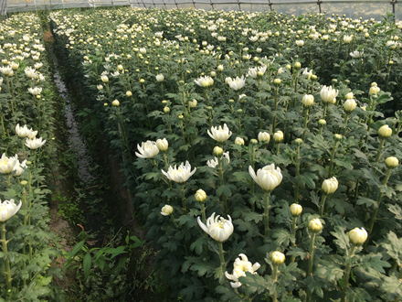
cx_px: 201
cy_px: 151
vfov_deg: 48.2
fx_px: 337
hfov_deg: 61.7
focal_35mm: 29
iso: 25
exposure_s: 1/864
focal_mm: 4.15
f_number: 2.2
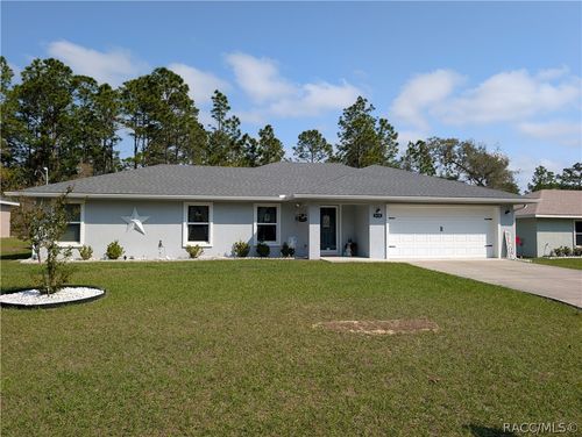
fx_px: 404
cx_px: 291
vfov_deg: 56.9
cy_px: 218
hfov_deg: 71.5
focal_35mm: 24
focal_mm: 6.9
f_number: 1.68
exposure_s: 1/1513
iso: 22
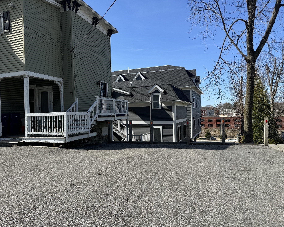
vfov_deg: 54.9
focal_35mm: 26
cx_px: 134
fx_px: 219
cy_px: 117
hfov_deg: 66.0
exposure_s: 1/3597
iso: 80
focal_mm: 6.76
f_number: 1.78
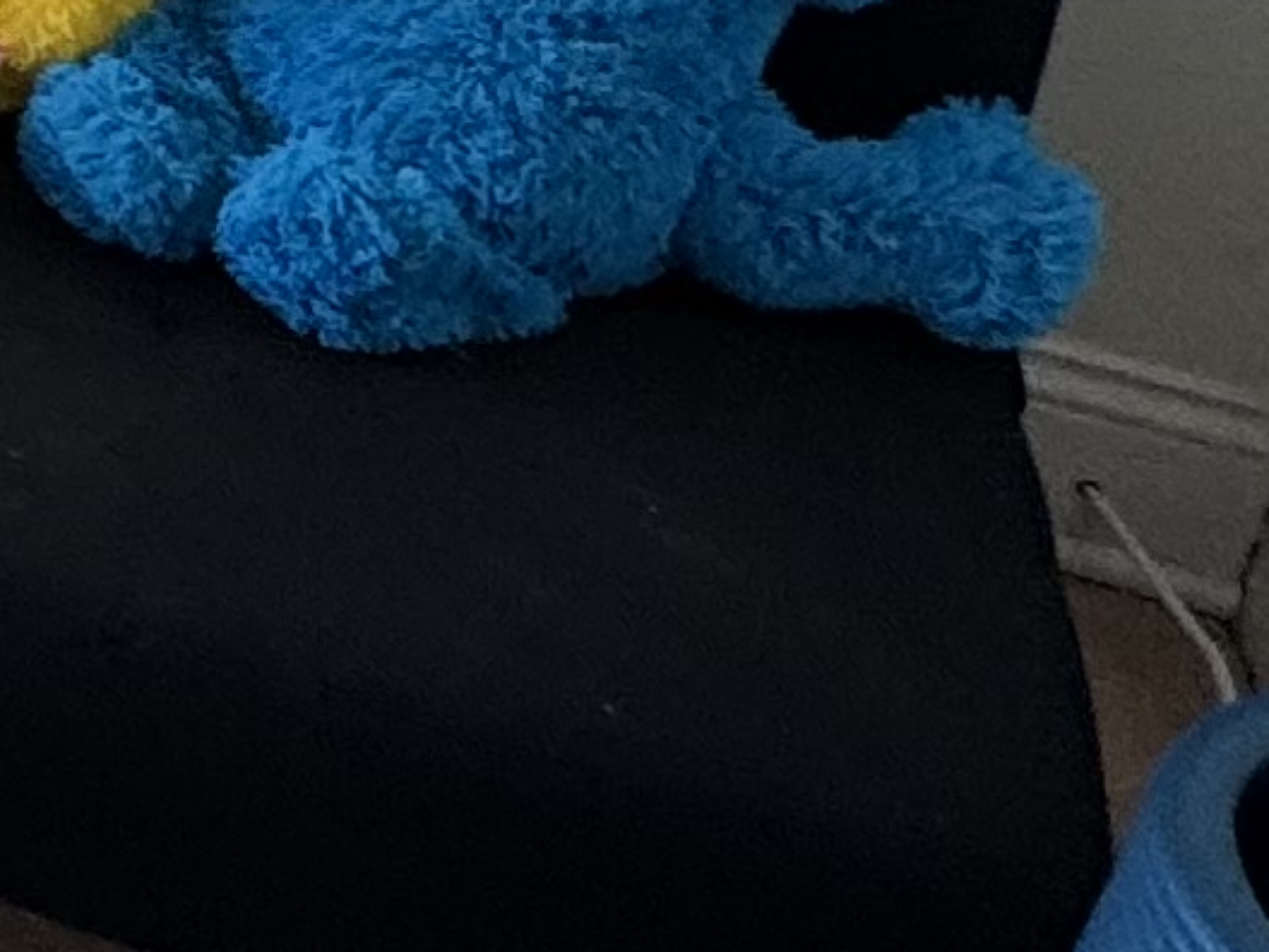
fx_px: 3923
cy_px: -781
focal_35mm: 107
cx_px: -1976
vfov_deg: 12.6
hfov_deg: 12.9
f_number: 2.2
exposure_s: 1/120
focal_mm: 2.22
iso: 80
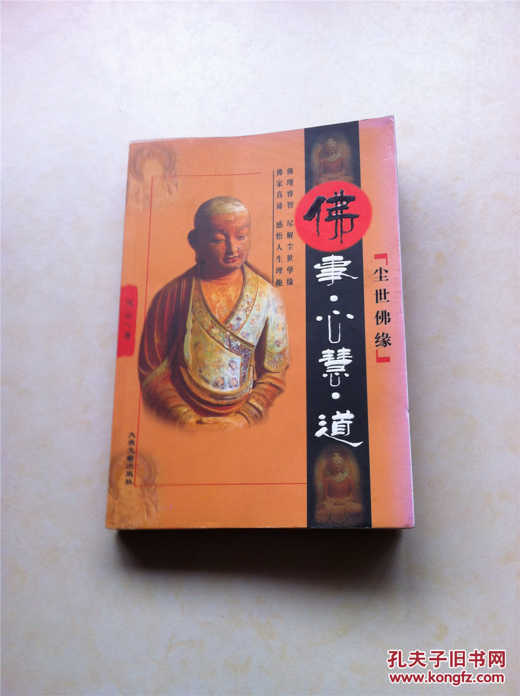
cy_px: 348
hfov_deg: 40.6
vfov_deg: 52.7
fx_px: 703
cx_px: 260
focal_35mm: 35
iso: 100
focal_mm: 3.85
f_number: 2.8
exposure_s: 1/60
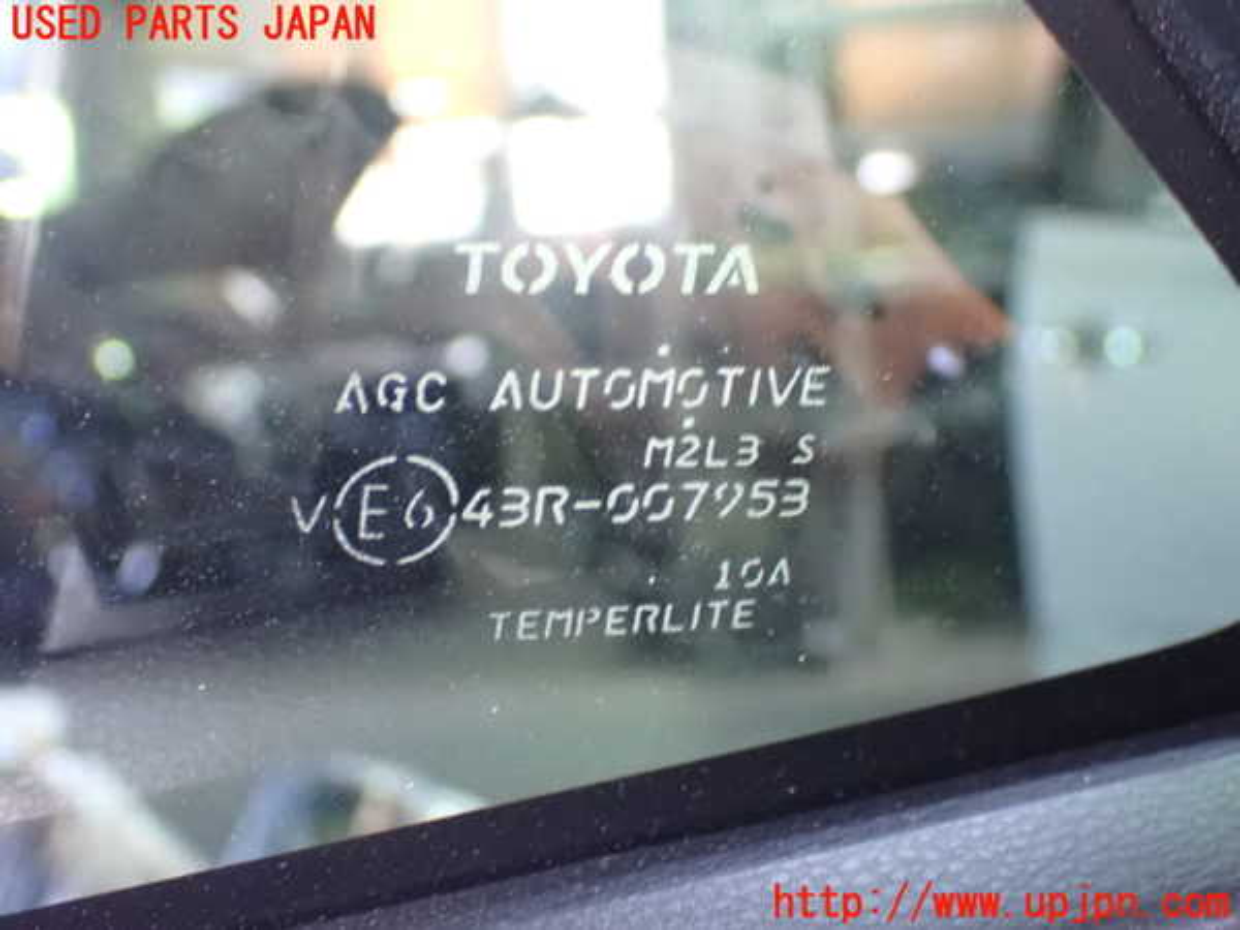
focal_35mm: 58
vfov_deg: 25.2
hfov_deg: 33.2
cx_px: 620
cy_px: 465
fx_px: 2078
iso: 1600
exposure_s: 1/20
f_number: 3.5
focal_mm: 10.35
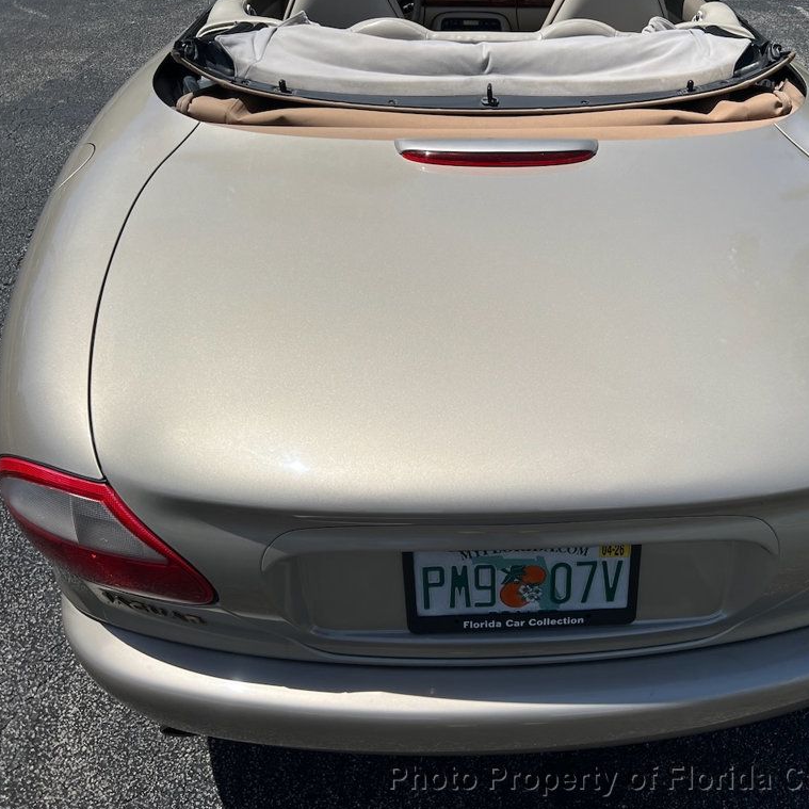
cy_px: 404
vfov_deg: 52.5
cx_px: 505
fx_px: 820
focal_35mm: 31
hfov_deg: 52.0
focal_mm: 5.7
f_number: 1.5
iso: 50
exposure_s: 1/12658
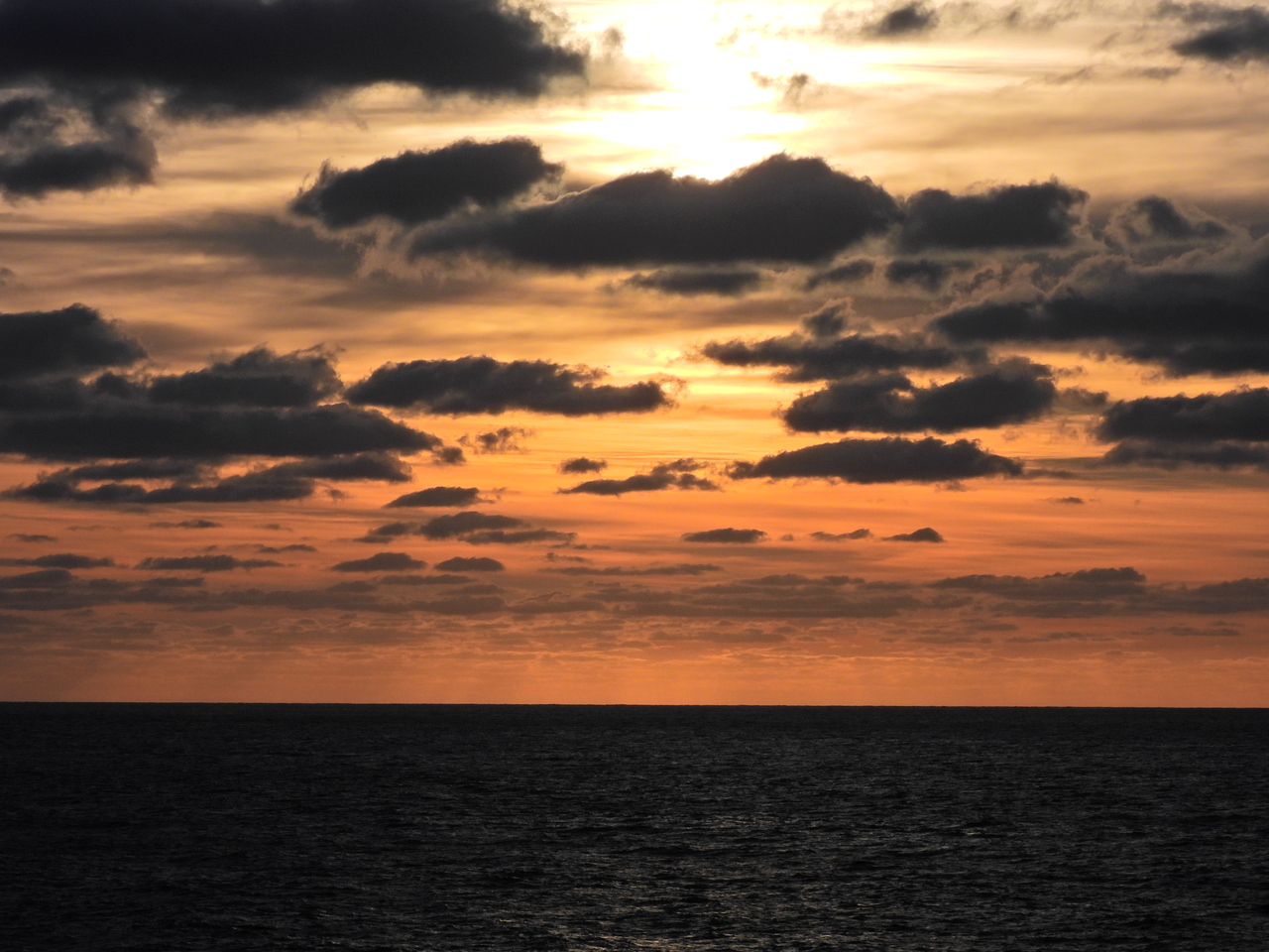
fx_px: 4949
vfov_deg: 11.0
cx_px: 634
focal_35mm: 135
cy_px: 476
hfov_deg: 14.6
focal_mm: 24.1
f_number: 7.1
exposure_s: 1/1600
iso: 100
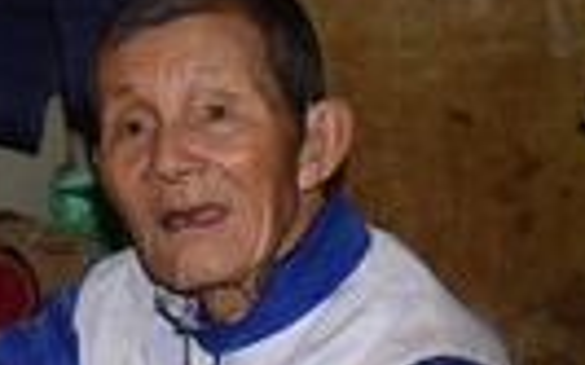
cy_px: 62
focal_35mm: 159
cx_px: -317
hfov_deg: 12.5
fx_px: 2534
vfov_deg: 8.2
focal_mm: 32
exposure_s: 1/60
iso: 500
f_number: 4
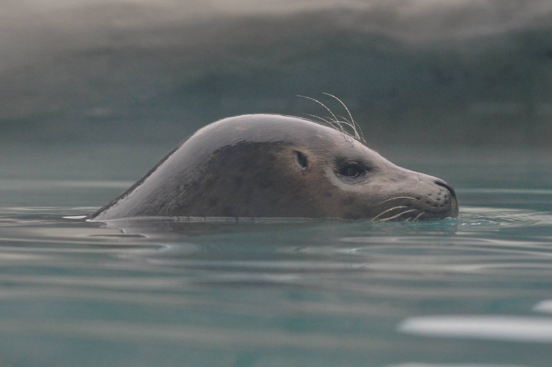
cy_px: 184
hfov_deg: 14.4
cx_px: 276
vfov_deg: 9.6
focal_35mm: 142
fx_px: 2183
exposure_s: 1/100
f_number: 9
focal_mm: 95
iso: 800
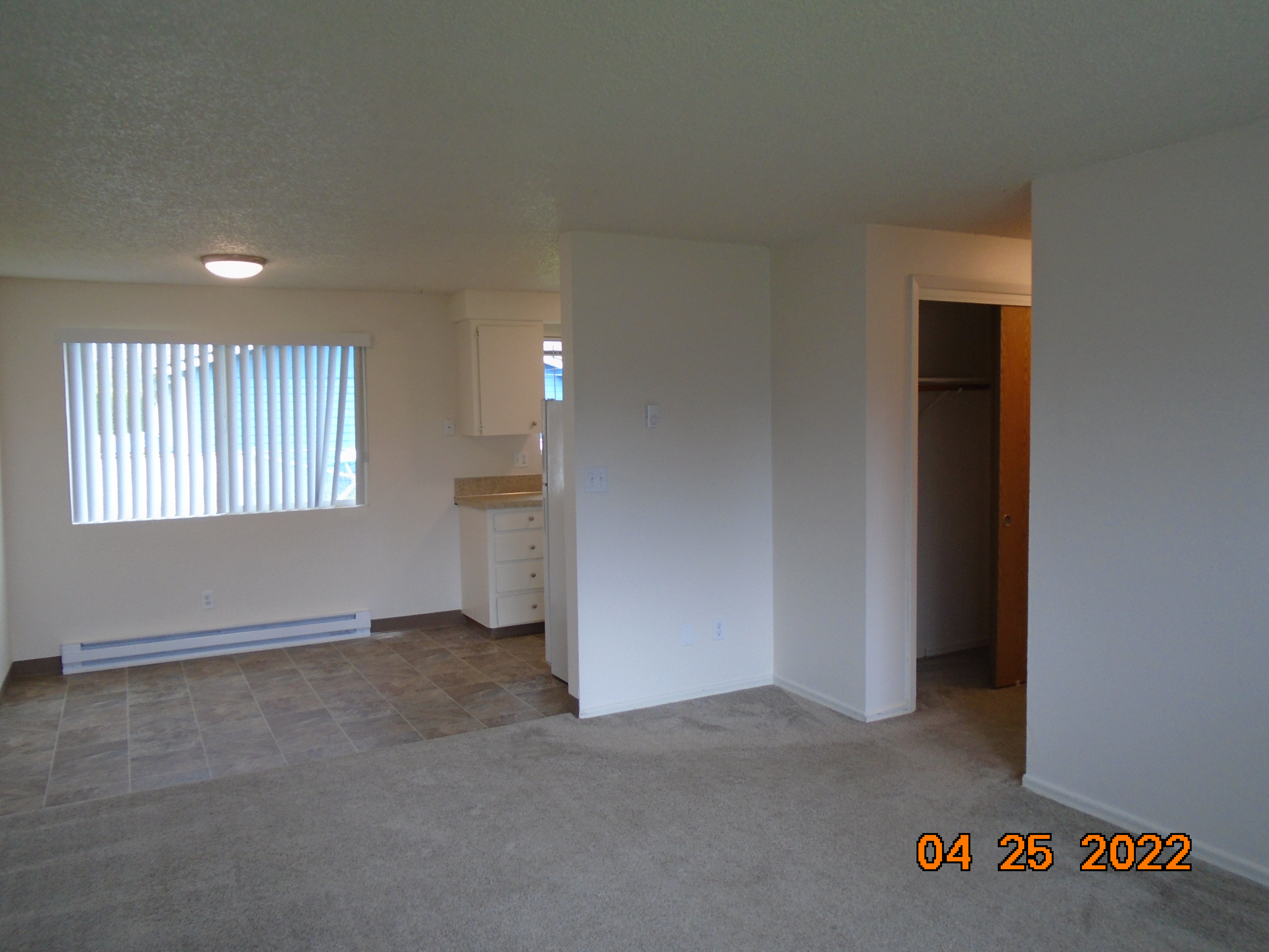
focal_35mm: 26
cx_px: 634
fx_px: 953
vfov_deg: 53.1
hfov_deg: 67.3
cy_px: 476
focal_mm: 4.6
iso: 100
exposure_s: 1/30
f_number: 3.2
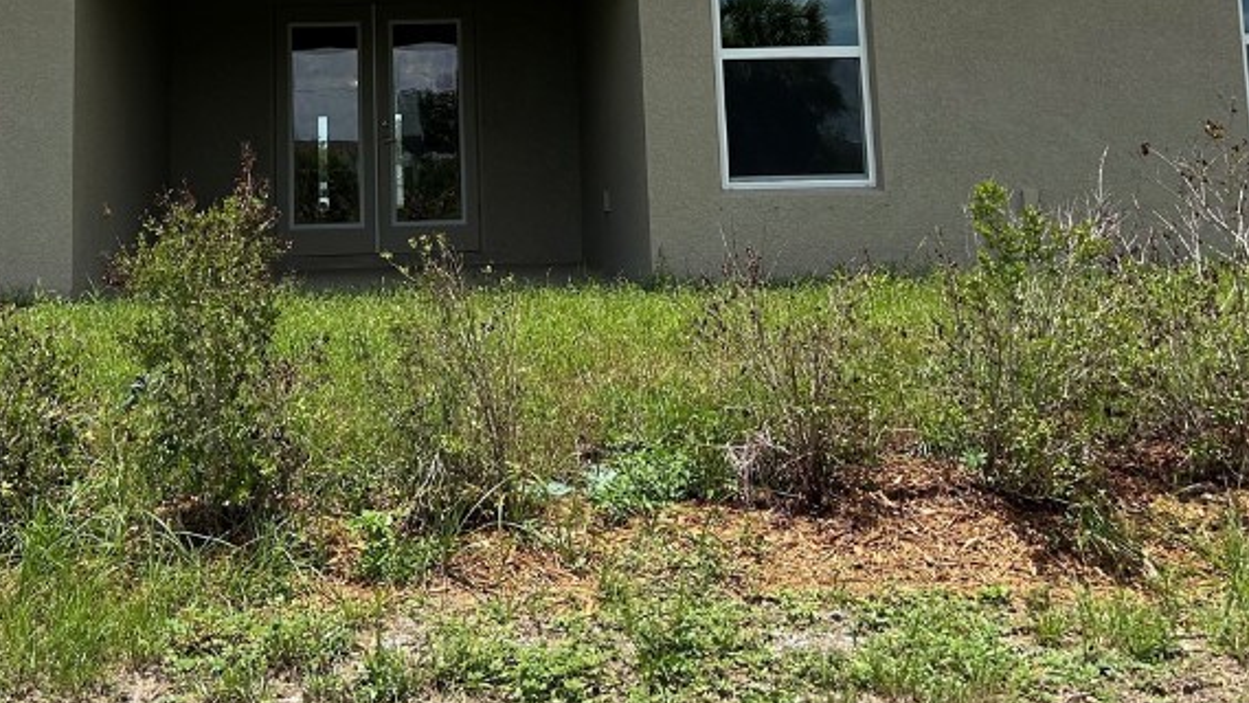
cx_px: 441
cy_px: -77
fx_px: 1689
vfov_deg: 22.2
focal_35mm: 51
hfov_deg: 40.2
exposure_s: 1/6211
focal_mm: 5.7
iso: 50
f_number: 1.5
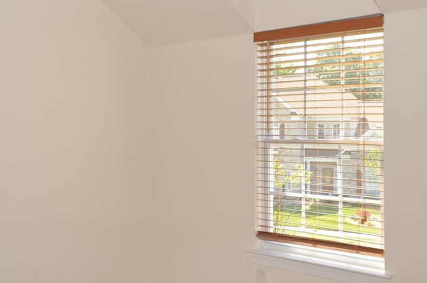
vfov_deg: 31.1
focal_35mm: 43
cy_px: 132
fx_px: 509
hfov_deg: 45.3
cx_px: 181
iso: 200
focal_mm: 22
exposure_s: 1/125
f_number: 5.6
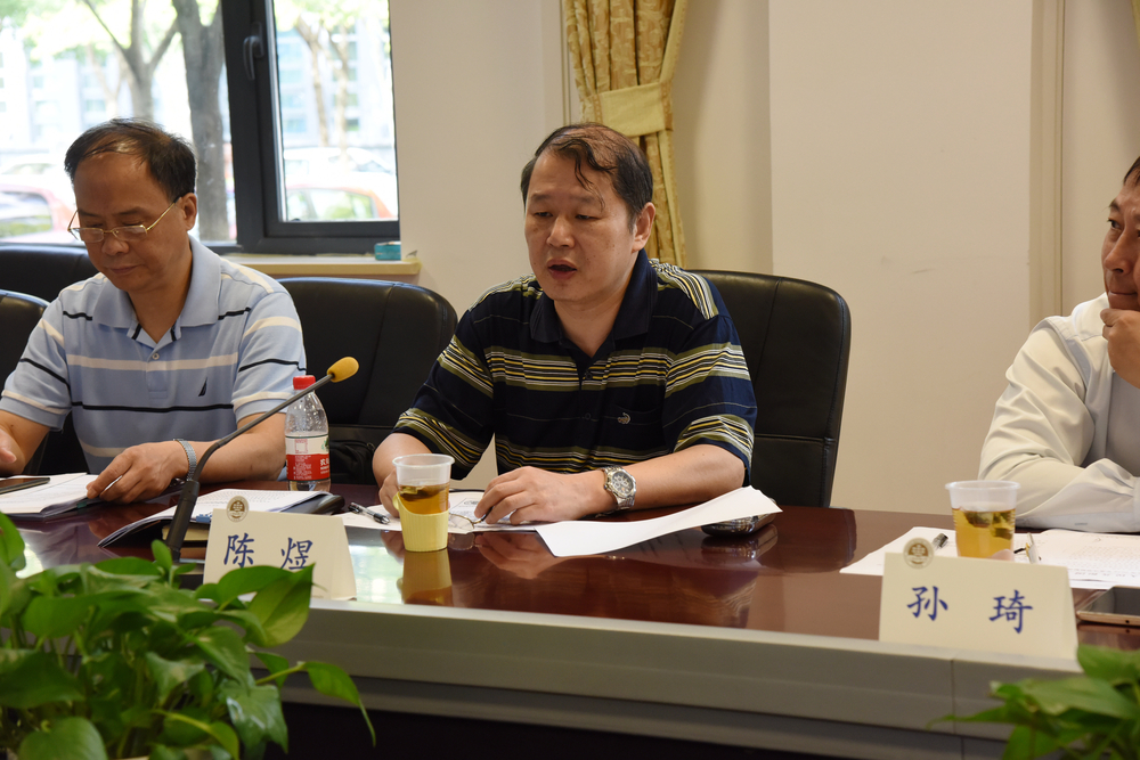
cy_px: 380
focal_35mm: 75
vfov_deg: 18.2
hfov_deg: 27.0
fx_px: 2375
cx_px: 570
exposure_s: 1/125
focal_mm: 75
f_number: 6.3
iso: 1600
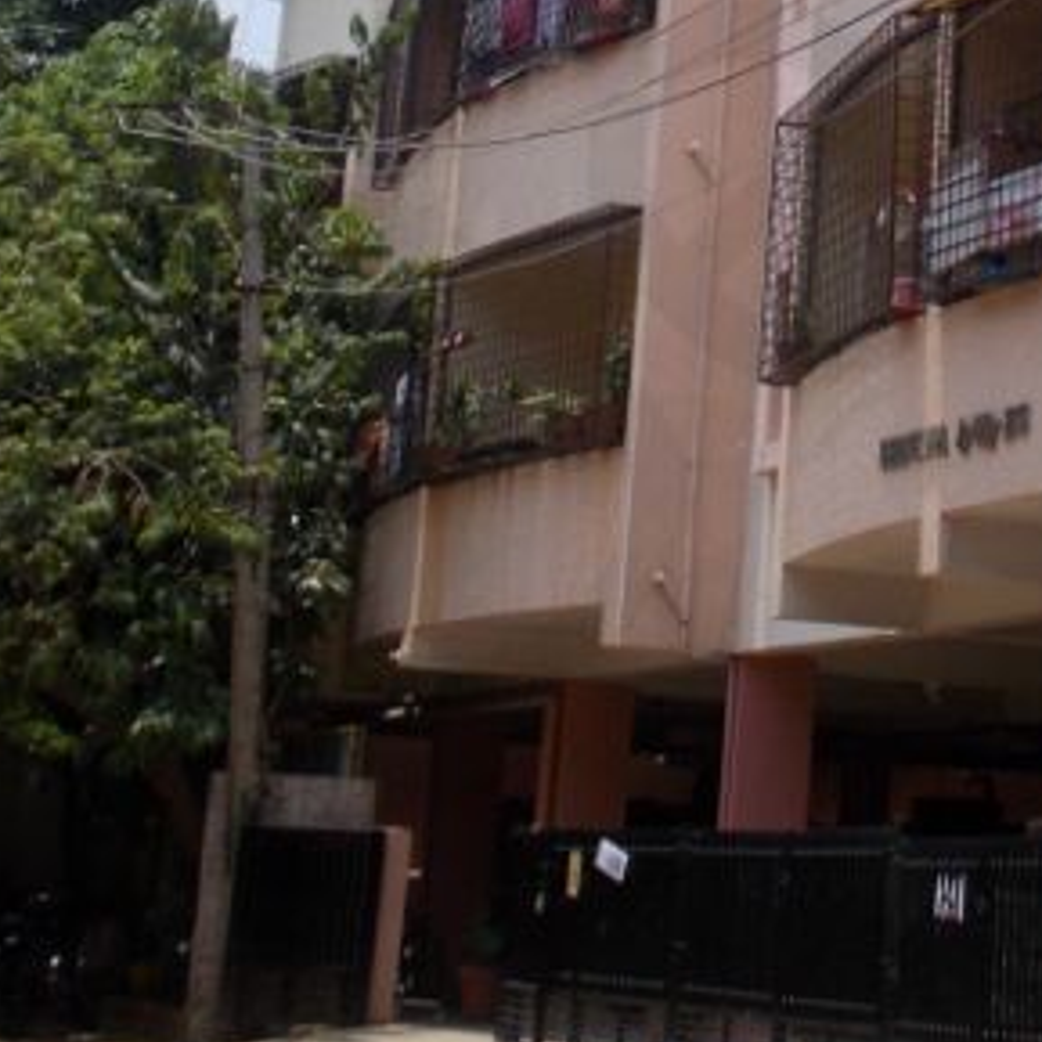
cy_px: -29
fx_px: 2929
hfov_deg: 19.7
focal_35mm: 86
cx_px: 999
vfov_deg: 19.5
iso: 80
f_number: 8
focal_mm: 4.6
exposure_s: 1/160
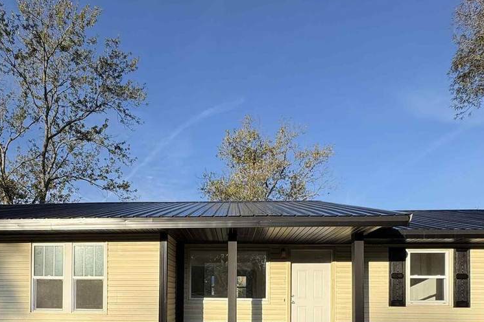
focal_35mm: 25
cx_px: 211
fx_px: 336
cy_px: 295
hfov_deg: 71.2
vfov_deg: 45.9
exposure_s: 1/1567
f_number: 2.2
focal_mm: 2.22
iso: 40
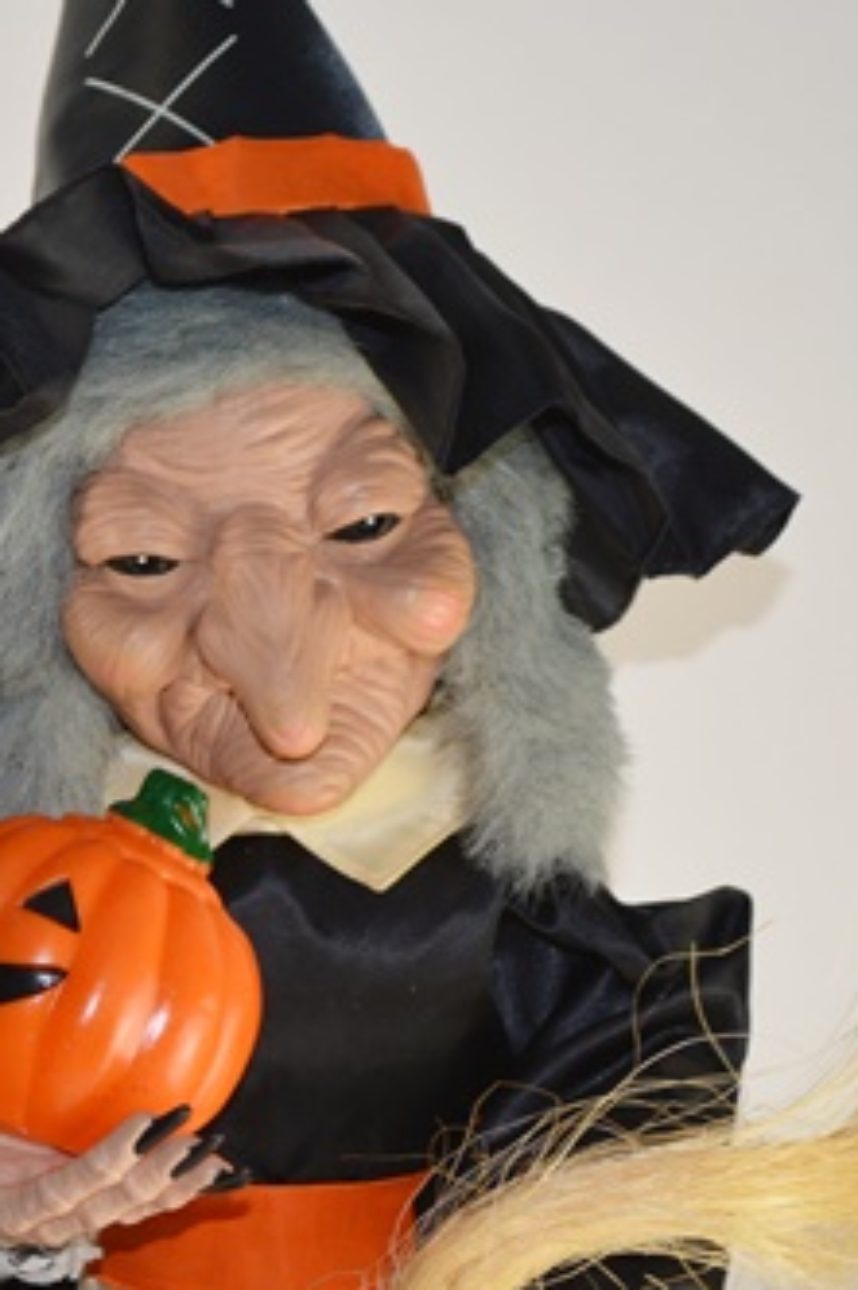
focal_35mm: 122
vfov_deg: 16.8
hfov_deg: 11.2
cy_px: 676
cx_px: 198
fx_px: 4362
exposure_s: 1/100
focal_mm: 45
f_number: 5.3
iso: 400
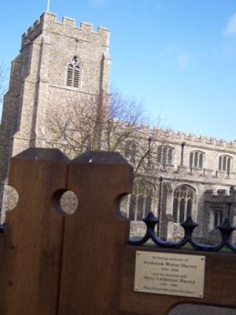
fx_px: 400
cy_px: 161
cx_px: 112
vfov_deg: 43.0
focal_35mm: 44
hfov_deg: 32.8
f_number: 2.8
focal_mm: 8
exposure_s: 1/700
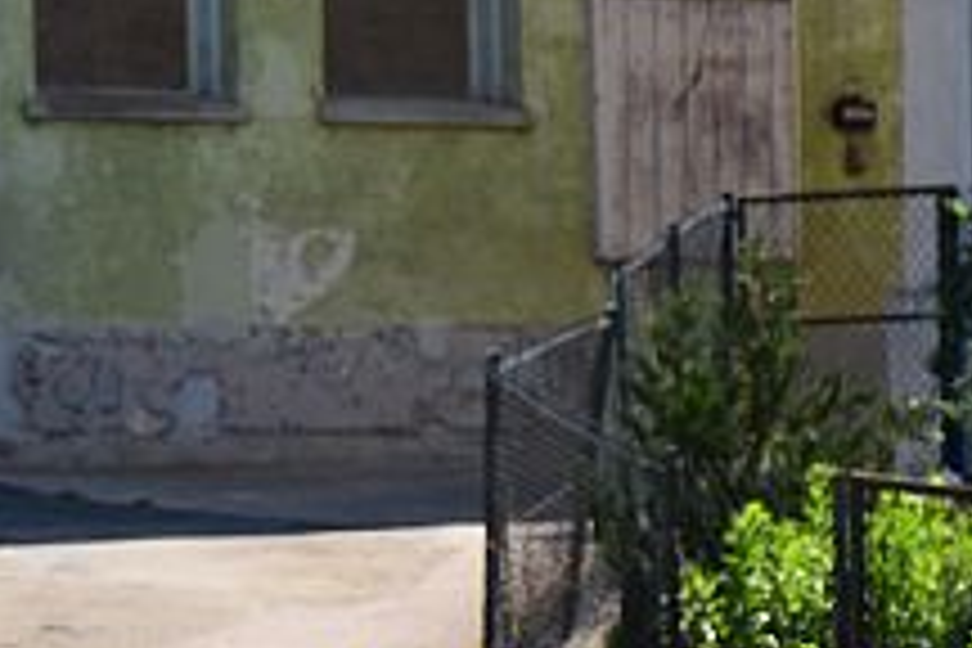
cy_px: 454
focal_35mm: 366
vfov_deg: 3.8
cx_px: -562
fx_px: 9871
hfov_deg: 5.6
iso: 200
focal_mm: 75
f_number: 7.1
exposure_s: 1/640
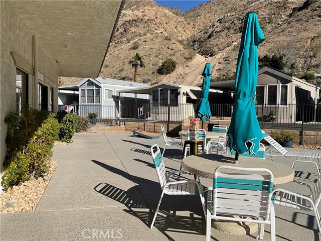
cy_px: 120
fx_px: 269
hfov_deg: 61.7
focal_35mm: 29
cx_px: 160
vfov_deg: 48.2
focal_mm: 3
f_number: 1.8
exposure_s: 1/3534
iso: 16
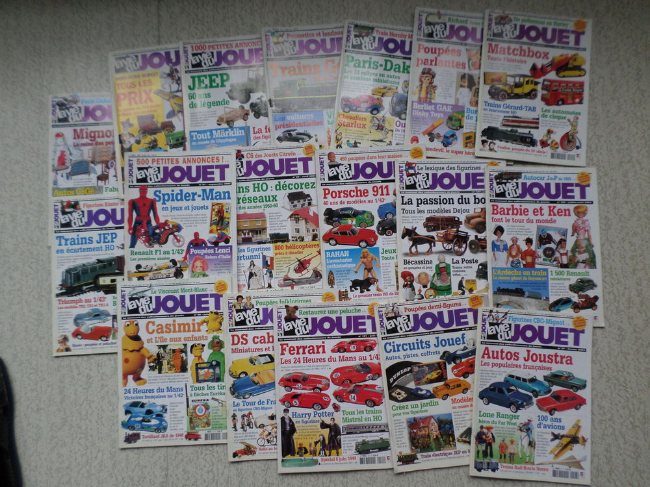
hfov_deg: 69.4
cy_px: 244
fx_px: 469
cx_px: 325
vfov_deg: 54.9
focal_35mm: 25
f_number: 2.5
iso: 120
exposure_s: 1/30
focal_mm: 4.5
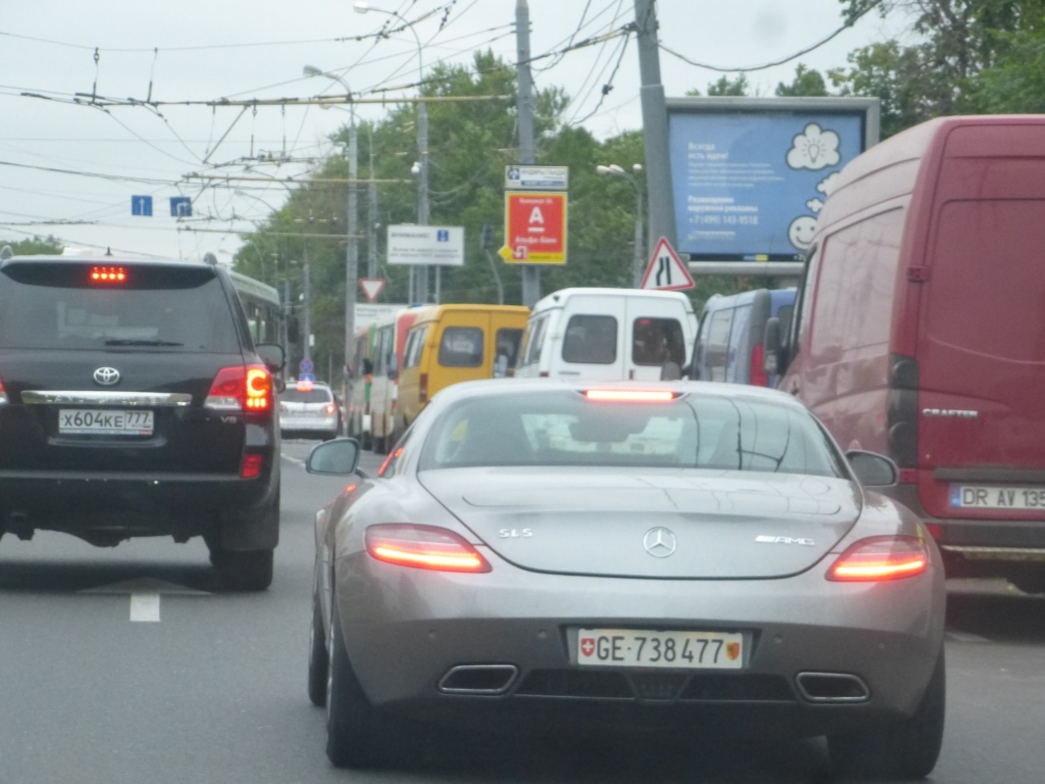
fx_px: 4680
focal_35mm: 155
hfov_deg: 12.7
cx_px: 522
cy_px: 392
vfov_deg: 9.6
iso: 800
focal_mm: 27.7
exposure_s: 1/200
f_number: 5.3
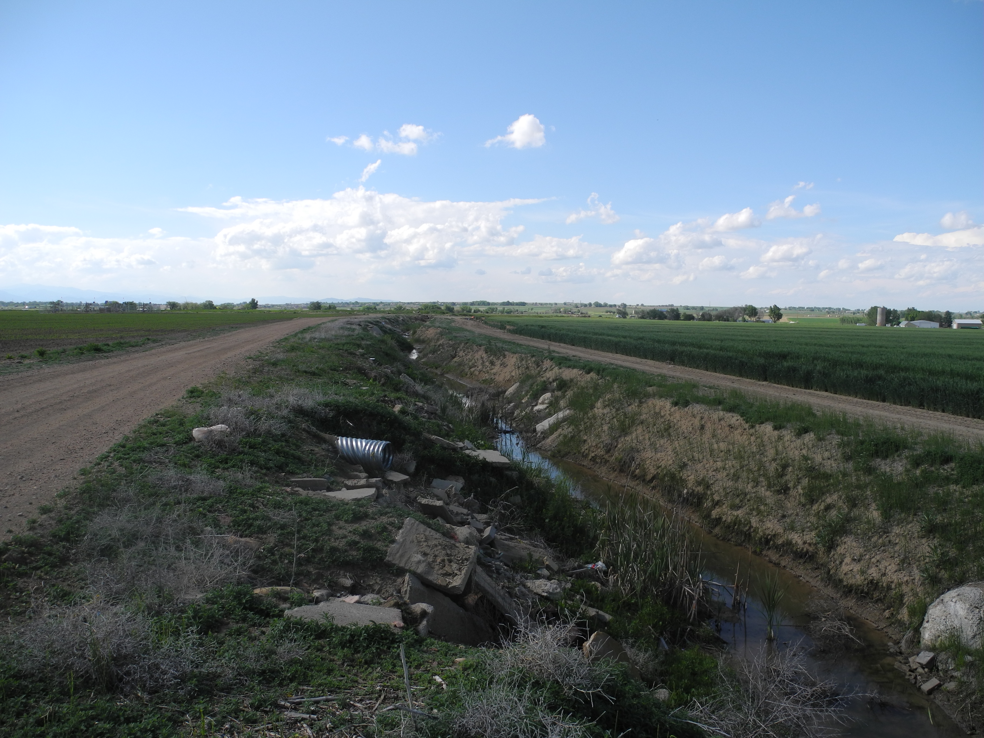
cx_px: 492
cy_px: 369
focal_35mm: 28
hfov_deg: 63.4
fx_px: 796
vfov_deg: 49.7
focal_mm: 6
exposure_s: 1/1000
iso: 100
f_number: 3.5
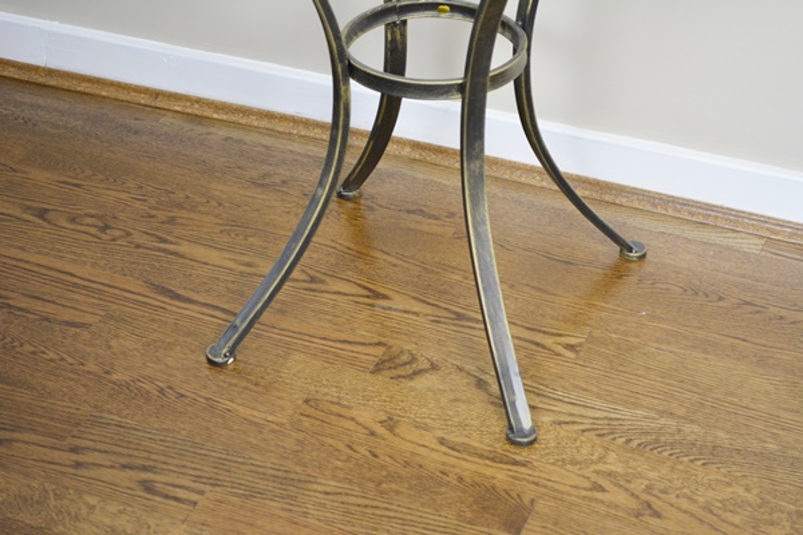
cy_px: 268
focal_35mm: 72
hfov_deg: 28.1
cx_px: 402
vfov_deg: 18.9
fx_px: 1606
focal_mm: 48
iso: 900
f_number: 5.3
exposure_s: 1/30
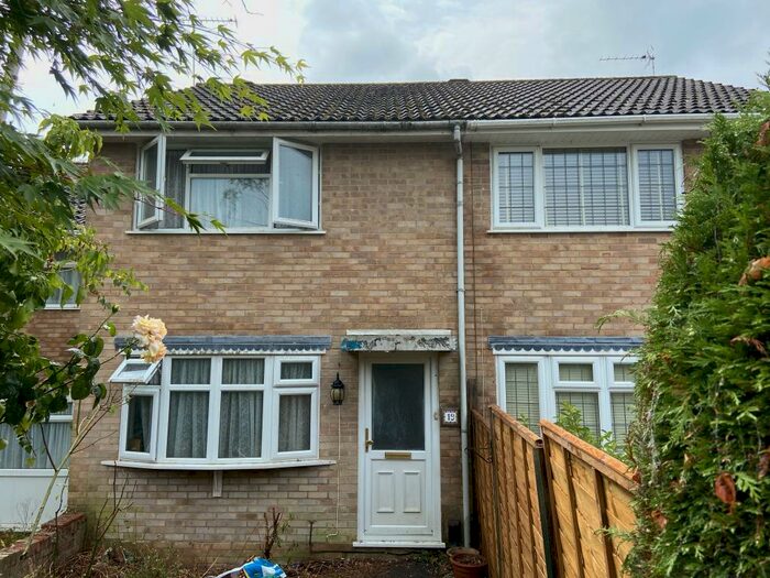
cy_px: 289
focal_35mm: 26
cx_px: 385
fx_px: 578
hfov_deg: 67.3
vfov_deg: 53.1
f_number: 1.8
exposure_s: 1/990
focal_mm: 4.25
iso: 32
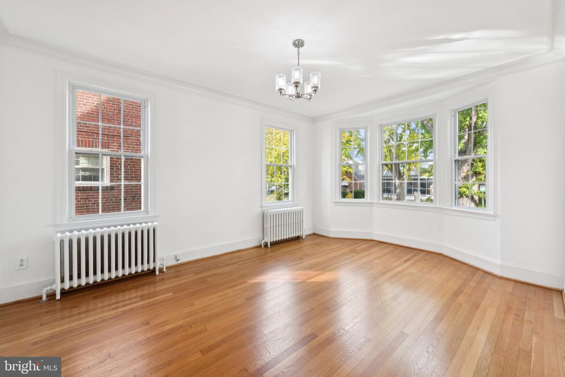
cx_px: 282
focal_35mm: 14
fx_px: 220
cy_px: 188
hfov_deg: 104.3
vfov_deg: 81.2
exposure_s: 1/25
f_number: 9
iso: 250
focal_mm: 14
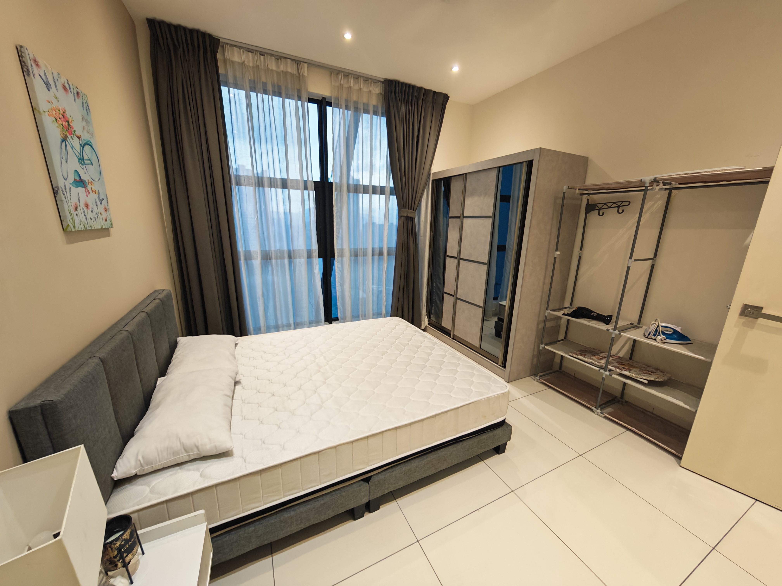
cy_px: 293
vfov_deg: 89.9
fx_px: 294
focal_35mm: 13
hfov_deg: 106.2
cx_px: 391
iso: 250
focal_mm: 1.82
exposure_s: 1/33
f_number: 2
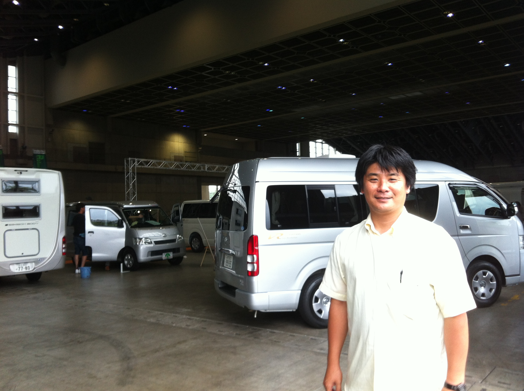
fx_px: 529
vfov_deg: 40.6
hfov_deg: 52.7
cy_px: 196
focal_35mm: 35
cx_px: 262
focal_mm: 3.85
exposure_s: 1/40
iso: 80
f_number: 2.8
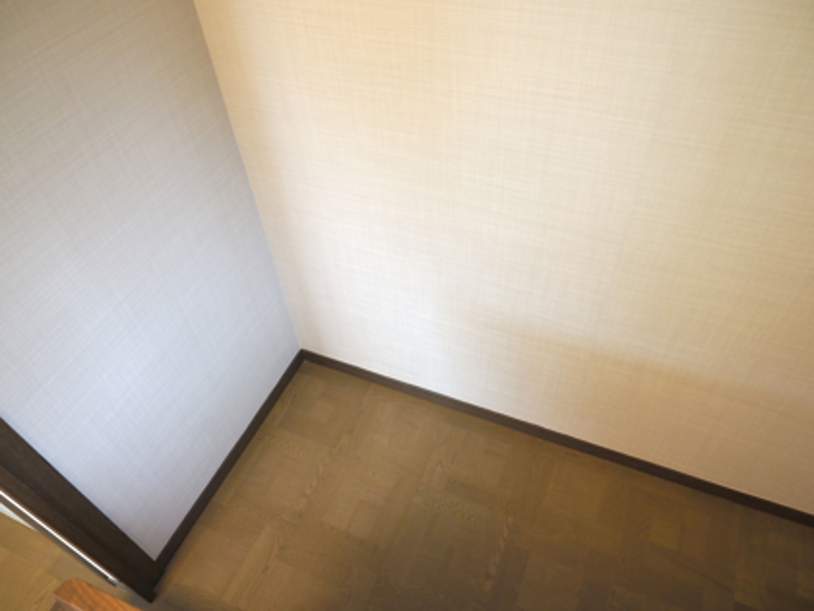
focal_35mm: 24
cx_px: 407
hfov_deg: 71.6
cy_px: 306
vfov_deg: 56.8
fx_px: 564
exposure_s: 1/60
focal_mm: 12
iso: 640
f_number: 2.8
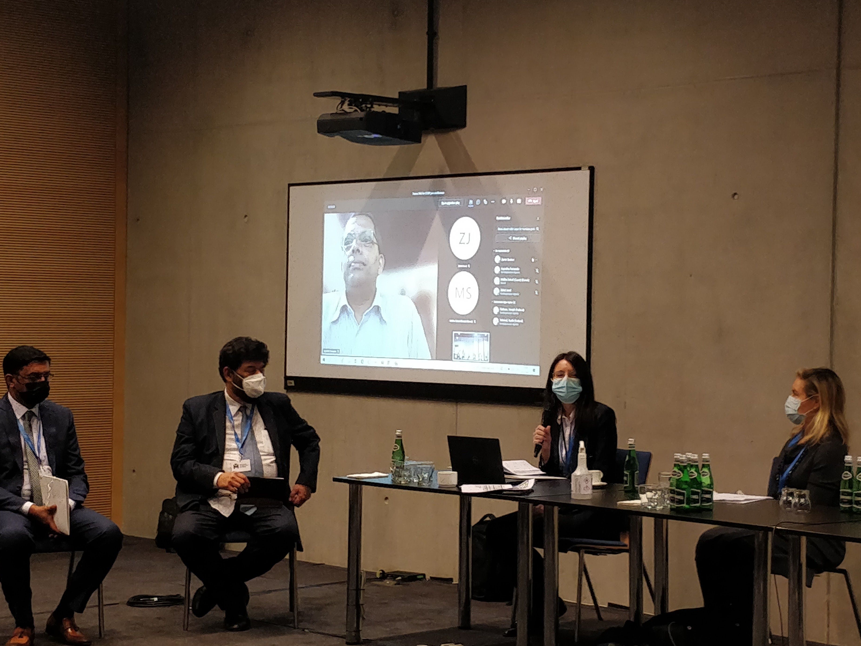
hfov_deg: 59.6
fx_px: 746
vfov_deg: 46.8
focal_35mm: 30
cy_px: 320
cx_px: 499
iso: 400
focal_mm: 4.1
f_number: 1.7
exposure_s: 1/50
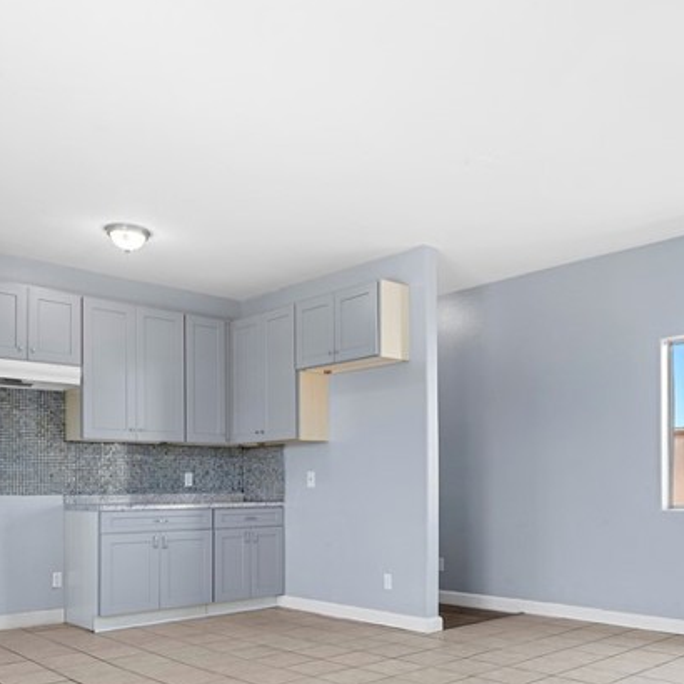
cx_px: 395
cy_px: 505
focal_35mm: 34
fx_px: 760
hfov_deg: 48.3
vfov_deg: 46.9
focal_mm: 16
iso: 400
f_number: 8
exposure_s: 1/4
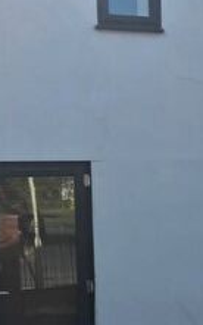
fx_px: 833
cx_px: 397
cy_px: 205
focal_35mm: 94
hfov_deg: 12.4
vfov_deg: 22.0
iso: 20
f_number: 1.8
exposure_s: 1/1030
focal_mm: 3.99
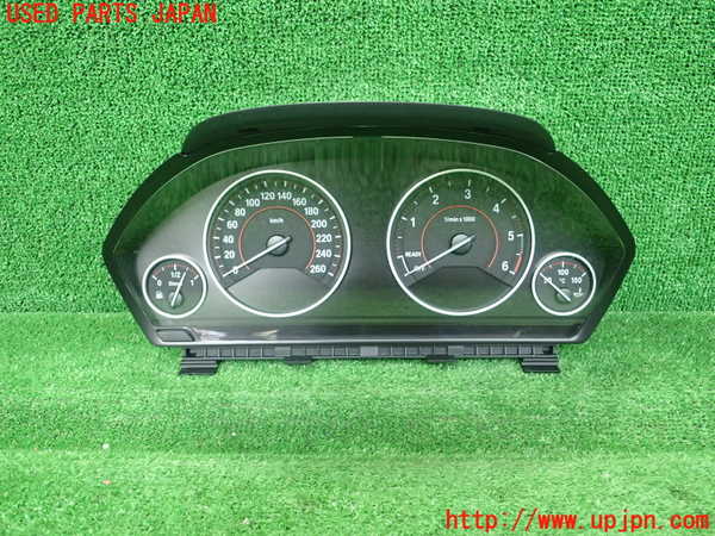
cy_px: 268
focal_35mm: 30
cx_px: 358
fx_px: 620
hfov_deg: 60.0
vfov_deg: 46.8
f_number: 2.3
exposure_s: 1/125
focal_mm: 5.5
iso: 500
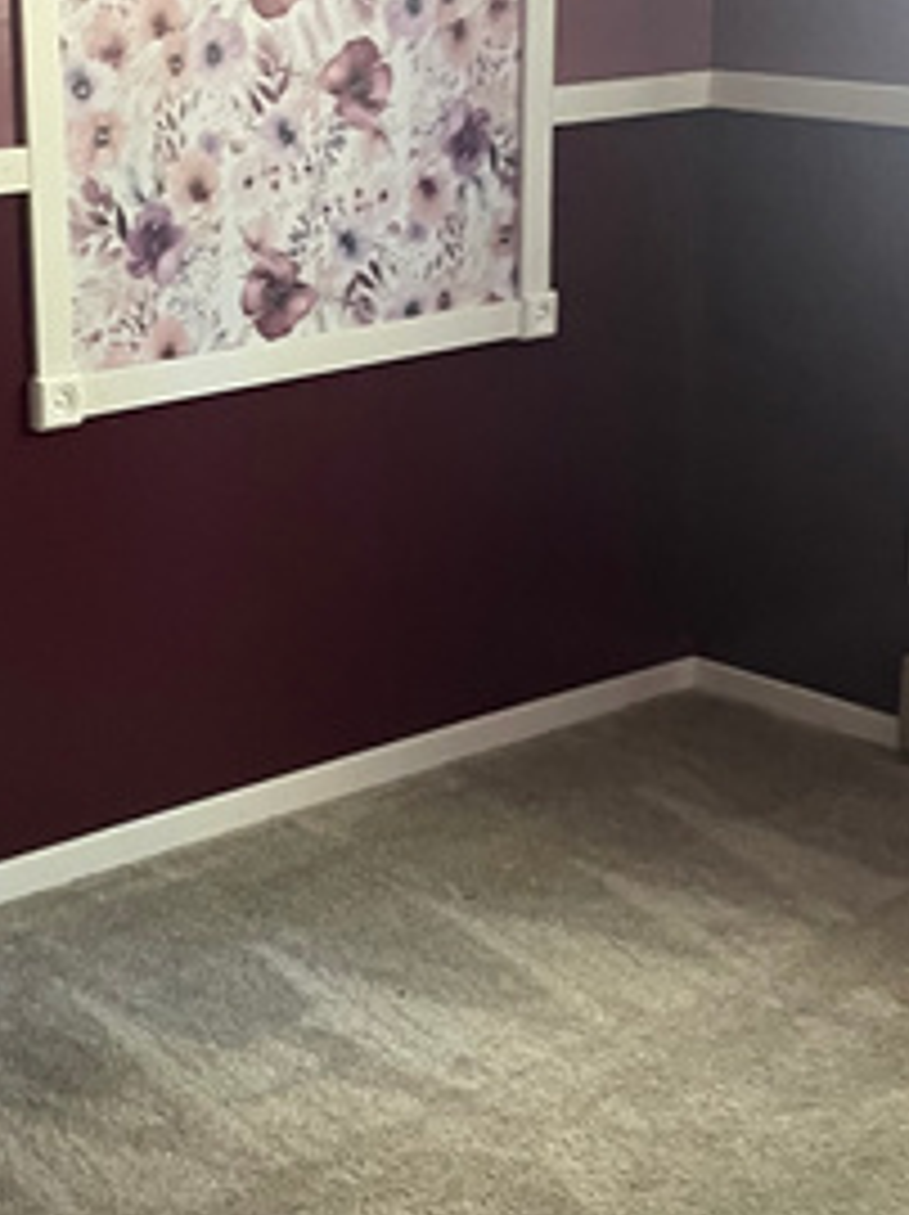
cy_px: 572
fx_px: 2595
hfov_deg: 19.8
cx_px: 261
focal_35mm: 74
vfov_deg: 26.3
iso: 500
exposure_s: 1/30
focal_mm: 4.2
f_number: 1.6
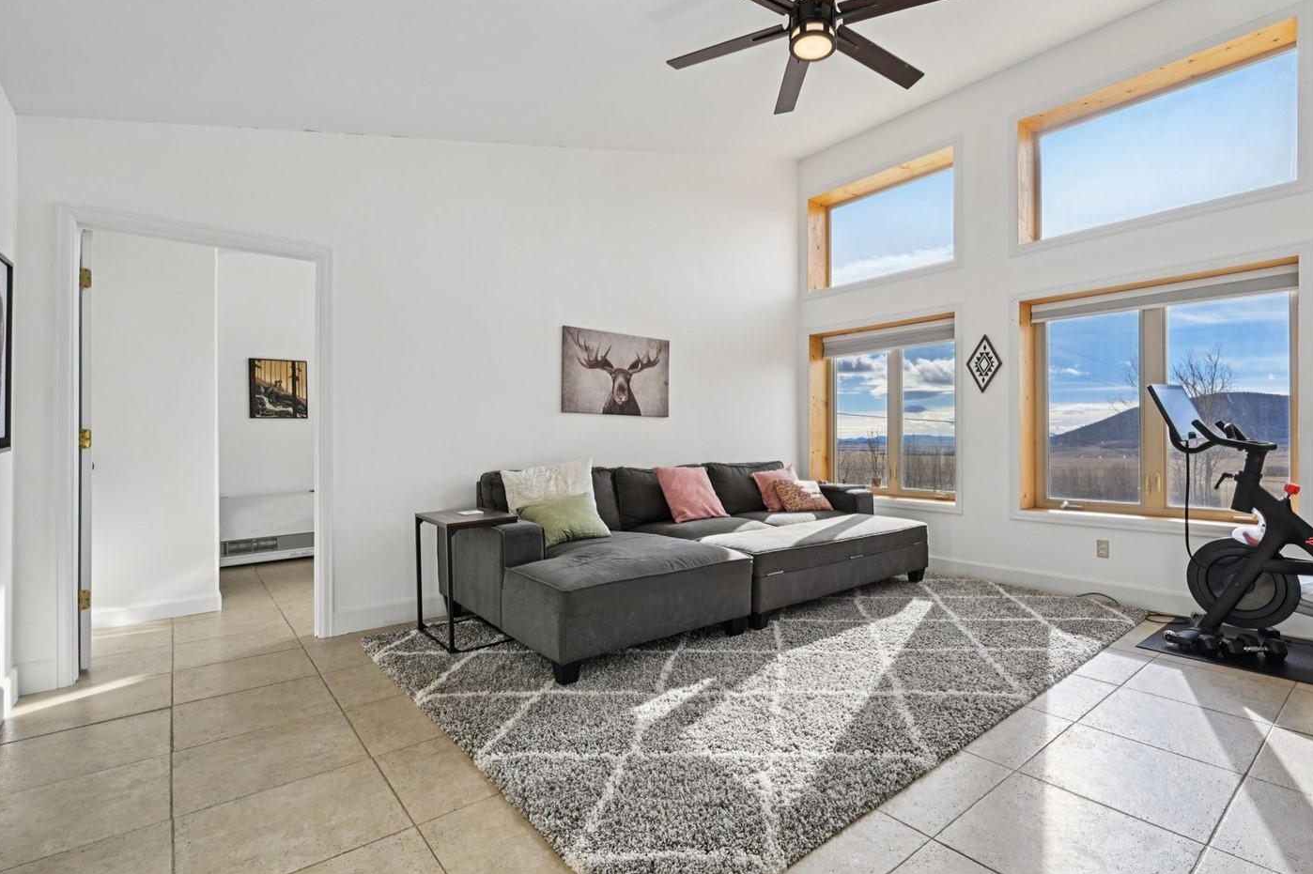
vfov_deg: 70.4
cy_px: 422
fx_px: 620
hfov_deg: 92.9
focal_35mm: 17
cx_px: 732
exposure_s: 1/15
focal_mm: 14
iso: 64
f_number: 13
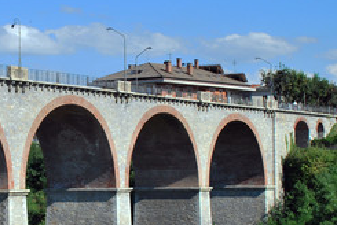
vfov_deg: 12.8
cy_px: 144
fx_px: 1003
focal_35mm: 107
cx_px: 1
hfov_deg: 18.6
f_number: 8
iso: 200
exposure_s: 1/400
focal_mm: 35
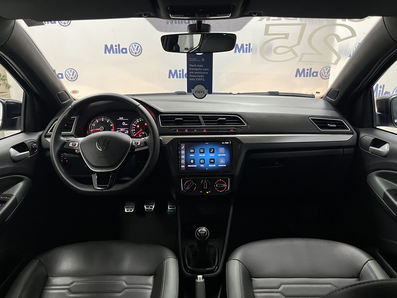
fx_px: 298
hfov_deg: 67.3
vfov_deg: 53.1
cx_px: 198
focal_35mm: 26
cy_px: 149
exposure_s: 1/40
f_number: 1.6
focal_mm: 5.1
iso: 500
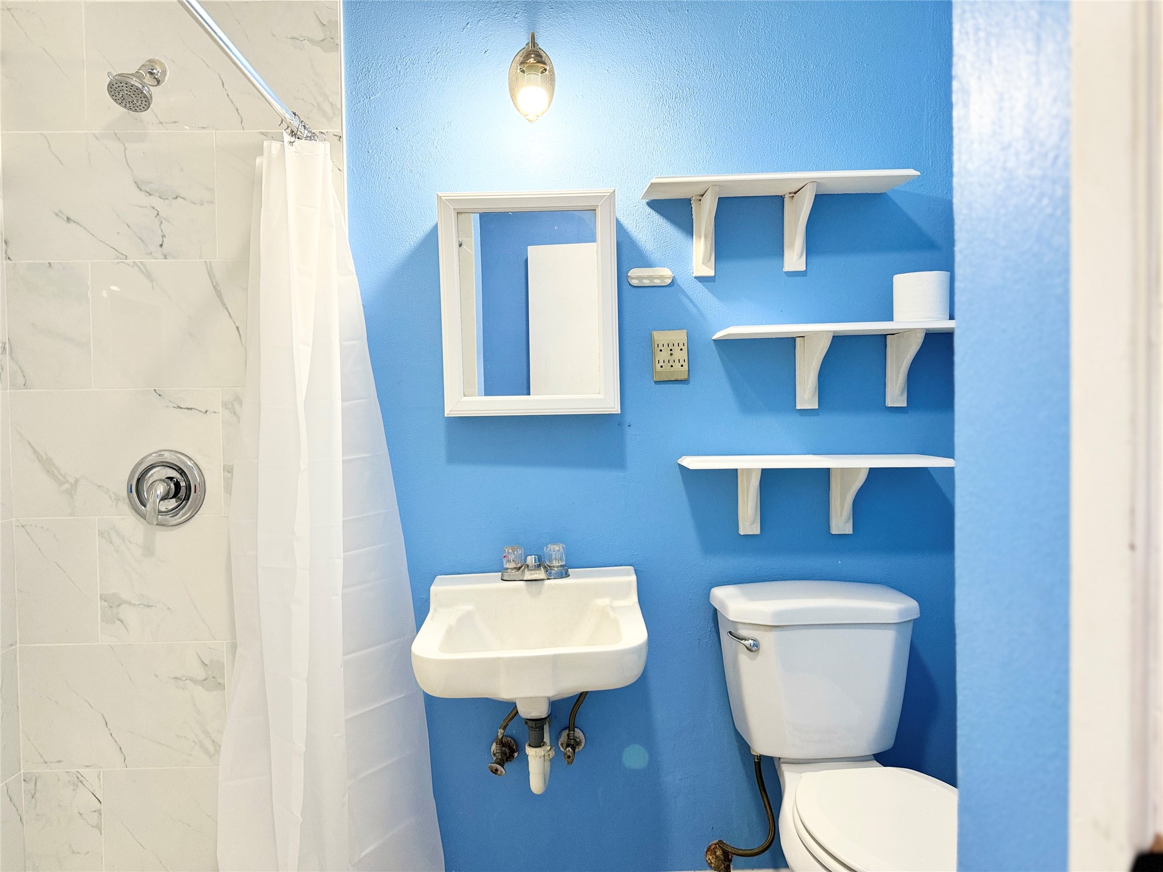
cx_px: 582
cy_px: 436
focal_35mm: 24
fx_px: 806
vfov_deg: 56.8
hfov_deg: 71.6
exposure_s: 1/60
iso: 160
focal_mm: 6.76
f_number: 1.78
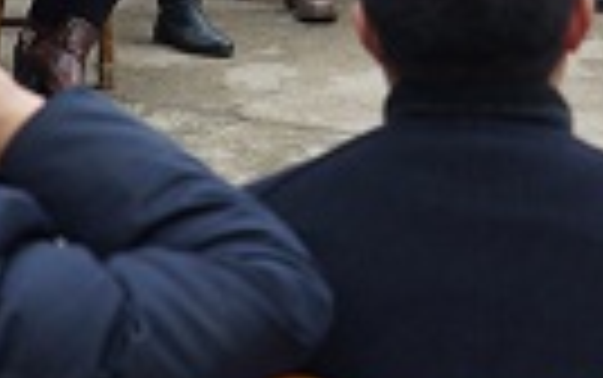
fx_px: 3076
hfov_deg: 11.1
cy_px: -328
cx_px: 526
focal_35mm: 187
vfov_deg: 6.8
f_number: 4.5
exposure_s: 1/160
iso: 100
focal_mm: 41
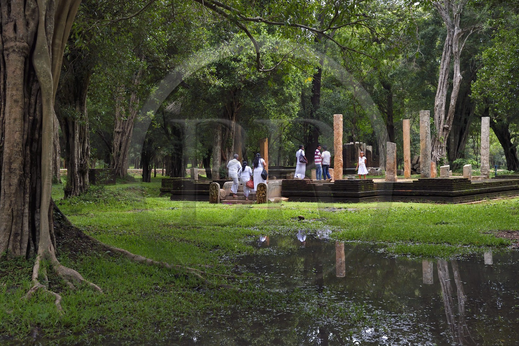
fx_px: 721
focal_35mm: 50
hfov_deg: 39.6
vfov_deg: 27.0
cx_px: 260
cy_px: 173
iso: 1600
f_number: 6.3
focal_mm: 50
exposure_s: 1/60
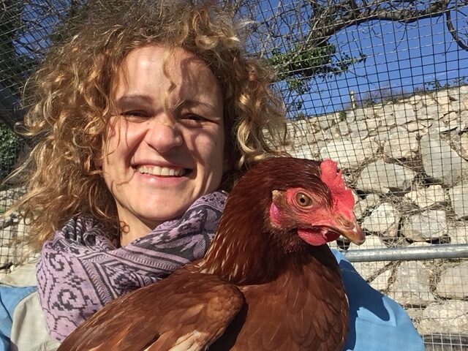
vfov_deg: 45.4
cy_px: 176
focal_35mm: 31
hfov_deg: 58.4
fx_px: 419
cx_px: 234
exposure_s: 1/1342
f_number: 2.4
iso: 50
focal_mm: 2.15
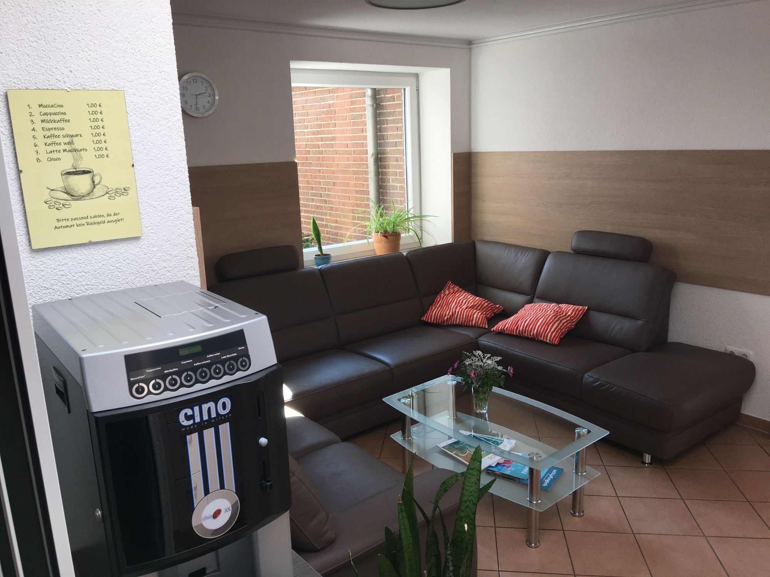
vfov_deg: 48.2
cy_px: 288
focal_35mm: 29
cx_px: 385
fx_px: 645
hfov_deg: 61.7
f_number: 2.2
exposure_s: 1/100
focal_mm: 4.15
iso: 32
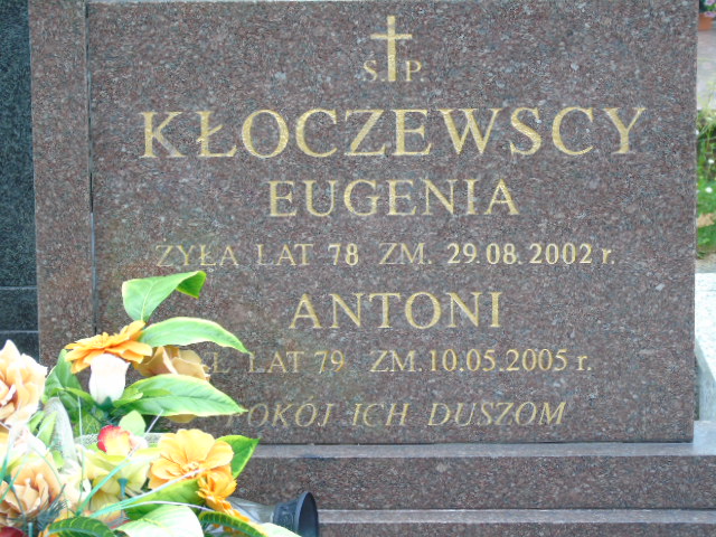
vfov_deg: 10.4
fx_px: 2937
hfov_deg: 13.9
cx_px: 358
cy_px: 268
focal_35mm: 142
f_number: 4.7
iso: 250
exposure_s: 1/125
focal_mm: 25
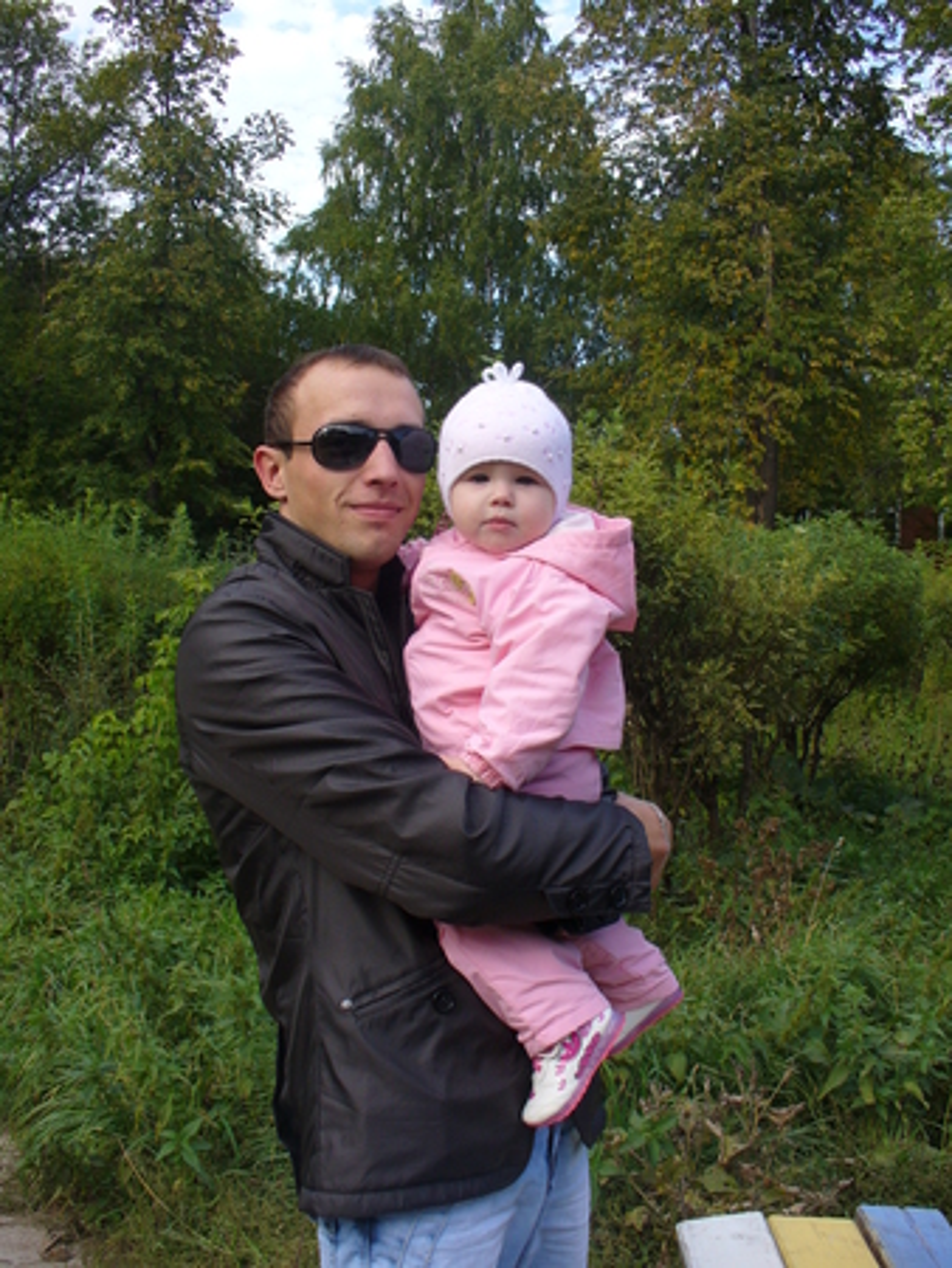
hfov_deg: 38.7
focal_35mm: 37
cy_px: 634
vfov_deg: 50.1
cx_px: 476
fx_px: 1355
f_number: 2.8
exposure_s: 1/320
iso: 80
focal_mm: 6.1
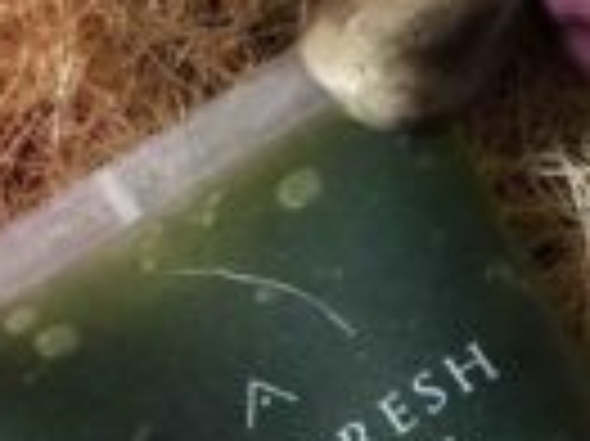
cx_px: 937
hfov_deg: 13.8
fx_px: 2265
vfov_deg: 10.5
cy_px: 756
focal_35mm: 133
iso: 250
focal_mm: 4.15
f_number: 2.2
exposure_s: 1/24
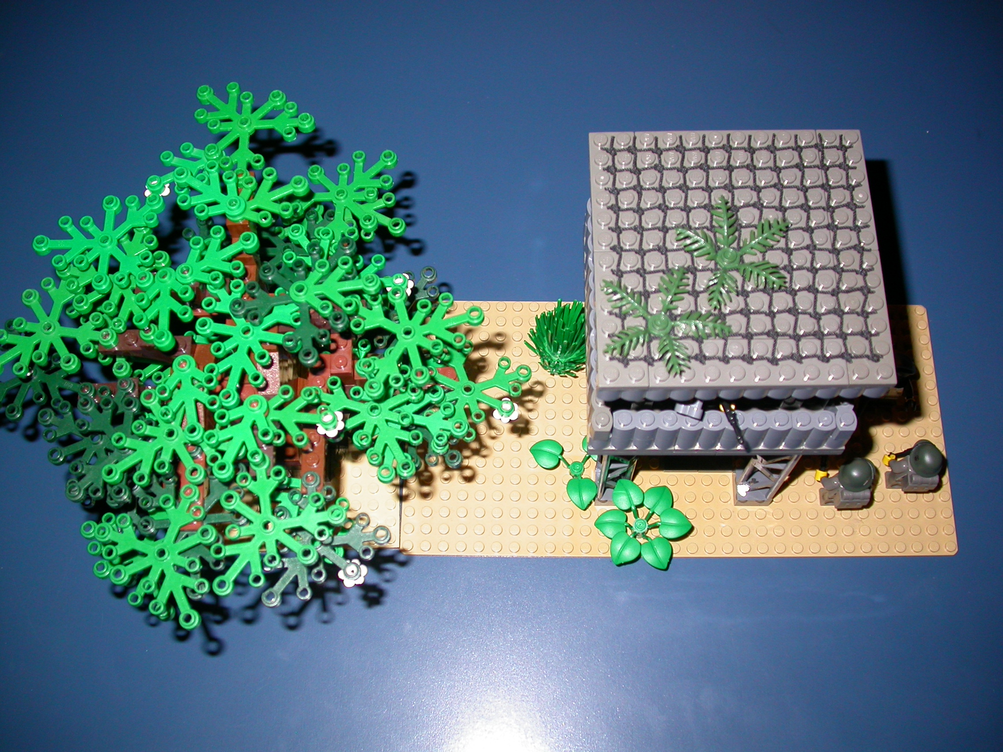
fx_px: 1101
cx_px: 502
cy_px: 376
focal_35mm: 38
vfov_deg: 37.7
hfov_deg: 49.0
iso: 100
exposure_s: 1/60
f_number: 2.6
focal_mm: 7.85
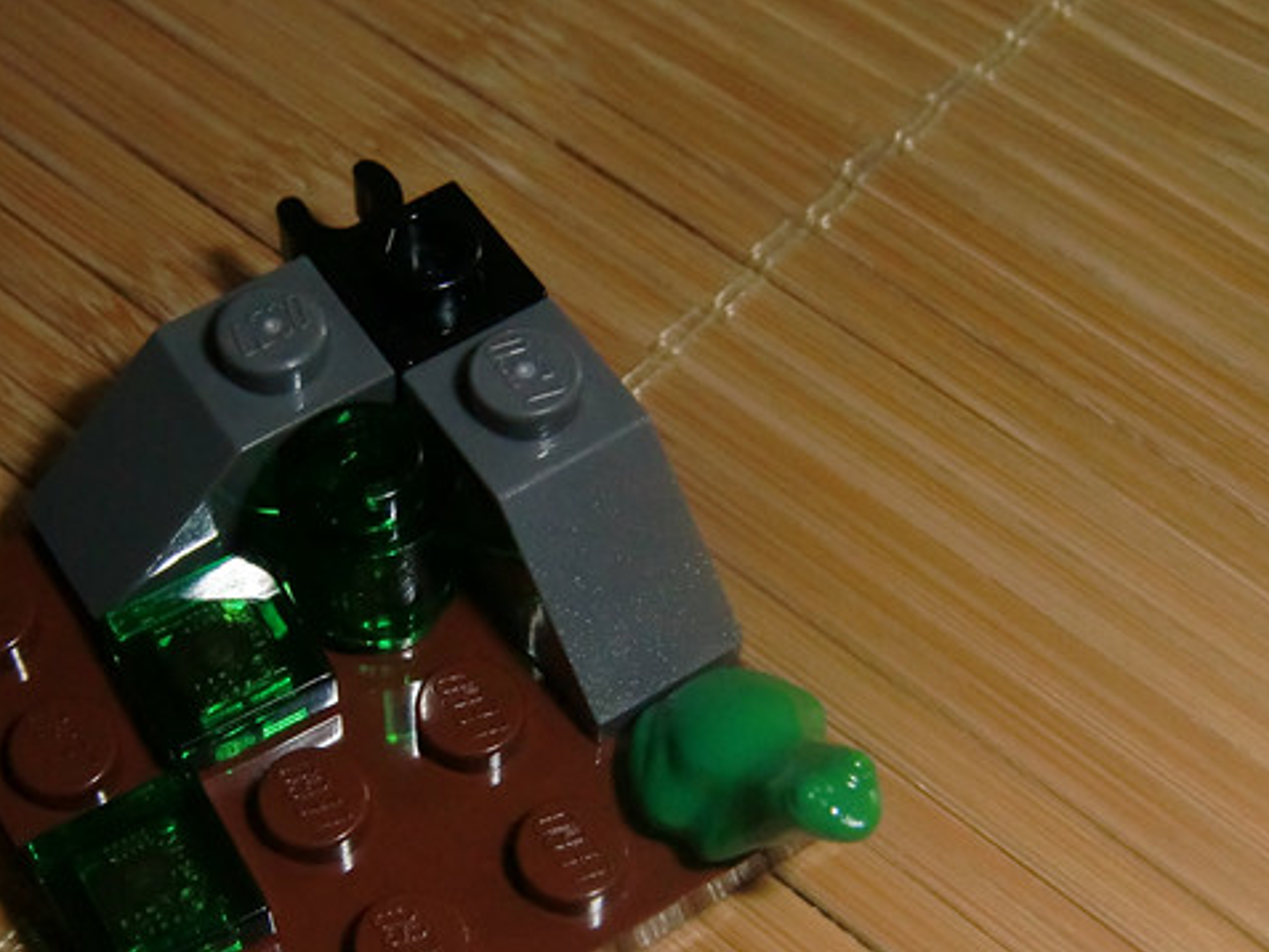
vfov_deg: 25.5
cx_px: 423
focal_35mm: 57
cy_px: 665
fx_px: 2090
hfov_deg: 33.5
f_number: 8.4
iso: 400
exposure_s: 1/30
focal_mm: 6.1
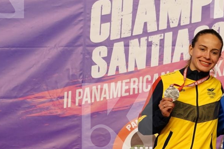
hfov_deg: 9.8
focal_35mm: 207
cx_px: 246
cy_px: 118
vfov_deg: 6.6
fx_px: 1288
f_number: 5
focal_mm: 68
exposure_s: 1/125
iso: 1250
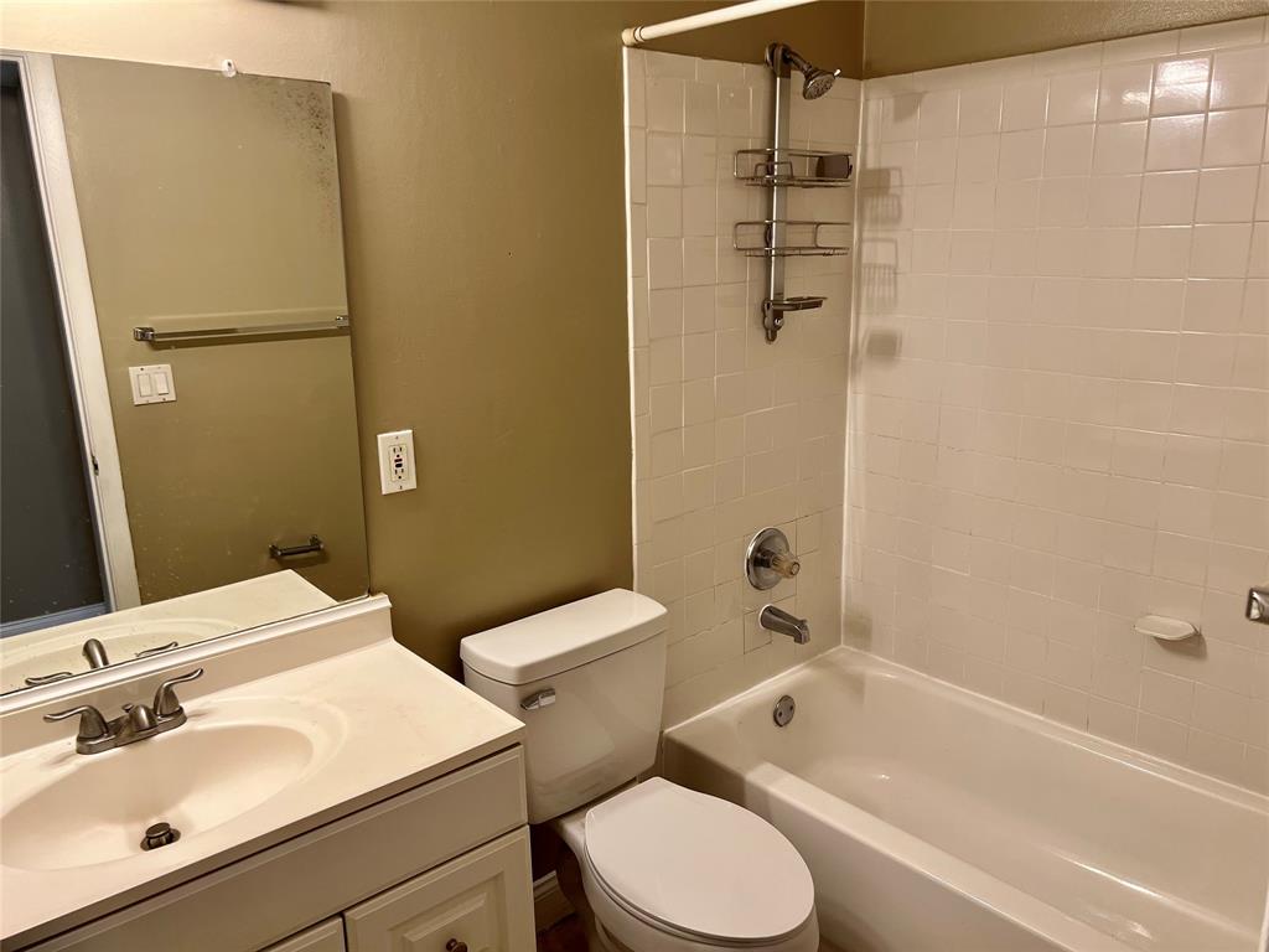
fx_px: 953
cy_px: 476
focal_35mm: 26
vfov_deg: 53.1
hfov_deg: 67.3
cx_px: 634
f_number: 1.5
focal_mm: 5.7
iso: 125
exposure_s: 1/120
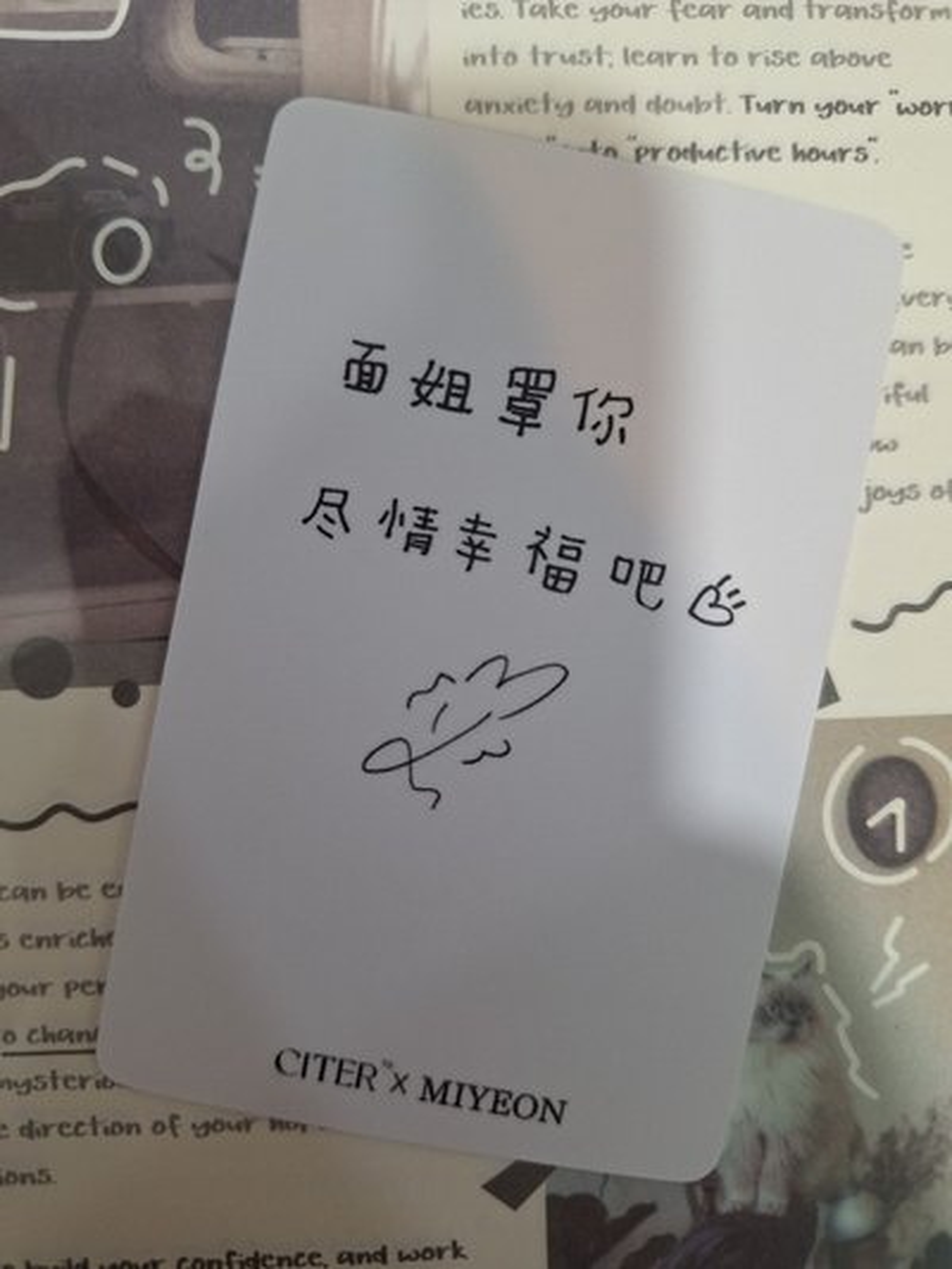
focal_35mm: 23
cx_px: 476
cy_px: 634
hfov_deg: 58.9
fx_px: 843
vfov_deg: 73.9
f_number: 1.8
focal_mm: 5.54
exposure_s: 1/40
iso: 80
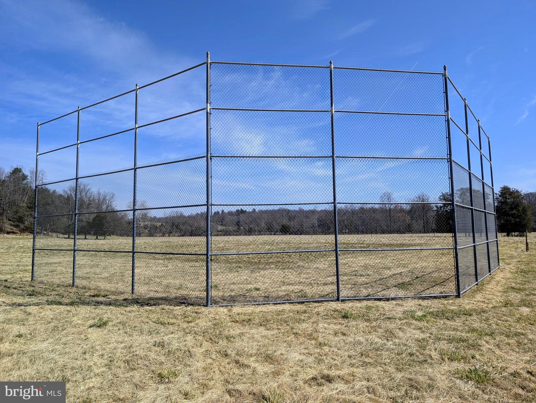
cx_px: 268
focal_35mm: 24
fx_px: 372
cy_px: 202
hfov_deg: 71.5
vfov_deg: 56.9
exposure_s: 1/1159
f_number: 1.68
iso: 20
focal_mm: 6.9
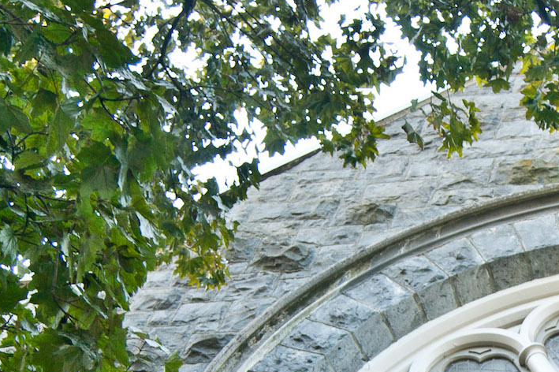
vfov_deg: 12.1
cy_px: 467
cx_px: 613
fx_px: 1707
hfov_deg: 17.9
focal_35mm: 110
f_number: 4
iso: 100
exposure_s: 1/40
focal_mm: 26
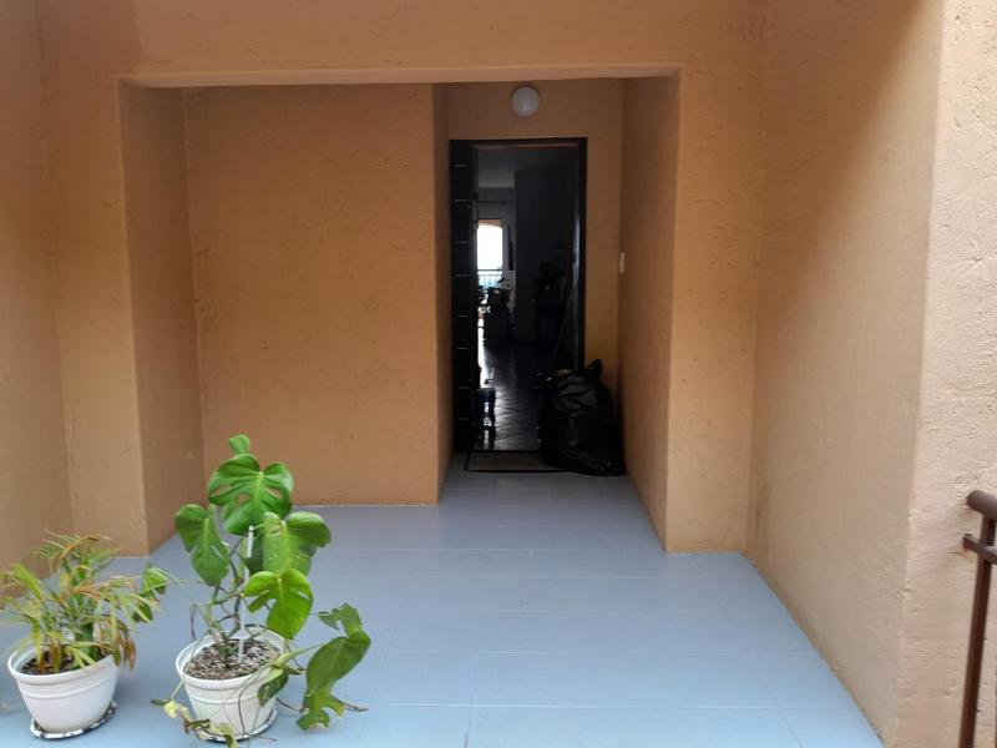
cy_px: 374
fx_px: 749
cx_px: 498
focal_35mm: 26
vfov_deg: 53.1
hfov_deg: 67.3
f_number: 1.8
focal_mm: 3.98
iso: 40
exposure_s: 1/50
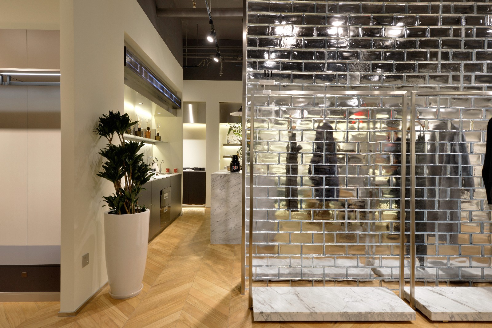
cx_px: 246
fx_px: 287
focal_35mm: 21
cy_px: 164
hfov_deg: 81.2
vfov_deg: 59.5
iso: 200
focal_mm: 21
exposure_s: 1/15
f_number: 11
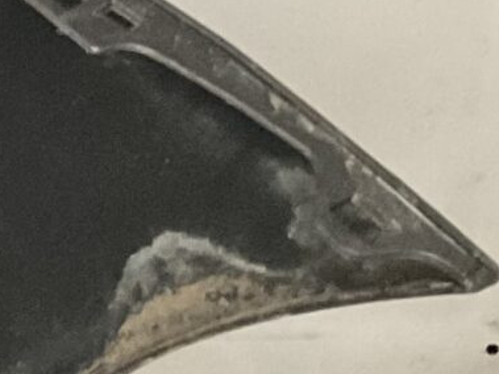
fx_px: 2825
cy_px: 585
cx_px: -1101
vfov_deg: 7.4
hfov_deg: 8.2
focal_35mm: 196
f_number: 1.8
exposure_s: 1/50
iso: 250
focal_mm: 3
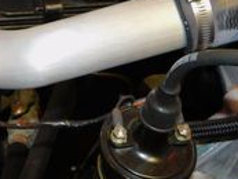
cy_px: -8
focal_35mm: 85
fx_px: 585
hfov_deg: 22.3
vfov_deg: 16.9
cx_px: 12
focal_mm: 4
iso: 200
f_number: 3
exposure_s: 1/30
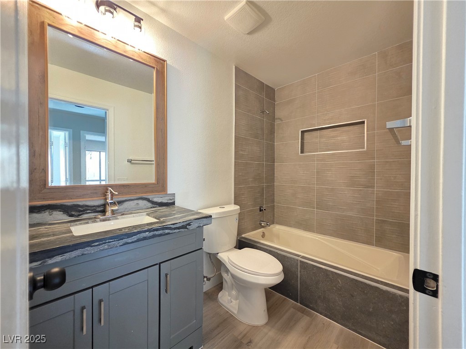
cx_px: 233
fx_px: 175
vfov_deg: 89.9
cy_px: 174
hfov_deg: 106.2
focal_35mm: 13
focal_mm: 2.2
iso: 640
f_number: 1.9
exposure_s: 1/60
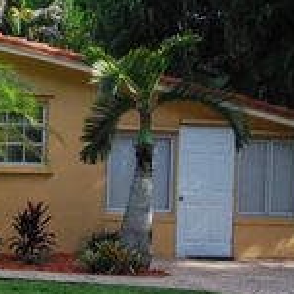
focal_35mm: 118
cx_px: -164
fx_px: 1134
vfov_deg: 14.7
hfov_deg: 13.8
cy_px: 195
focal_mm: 28
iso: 1600
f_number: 11
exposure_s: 1/500
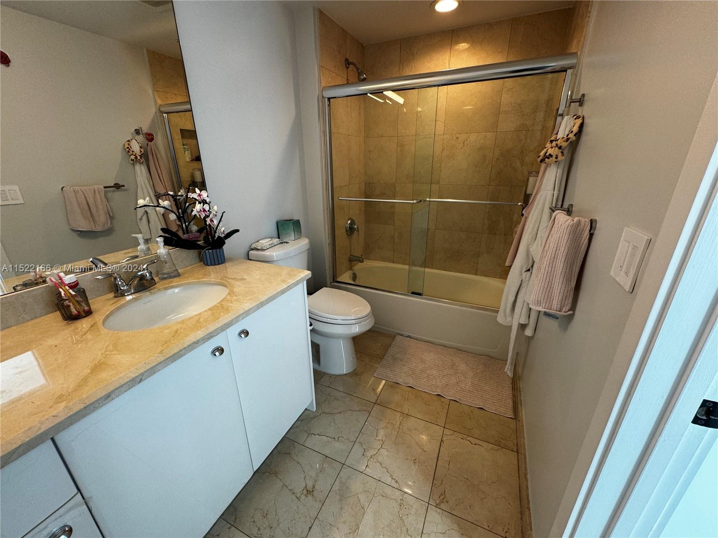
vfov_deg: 85.7
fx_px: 290
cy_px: 269
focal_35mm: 14
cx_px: 359
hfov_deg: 102.1
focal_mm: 2.22
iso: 125
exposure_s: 1/120
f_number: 2.2
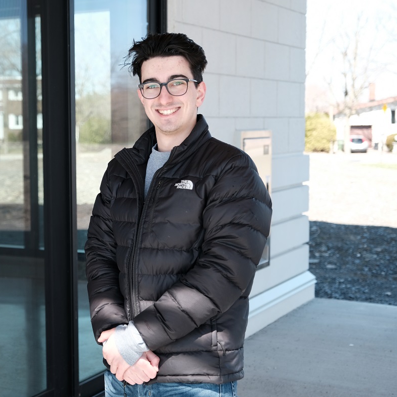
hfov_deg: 25.8
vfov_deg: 26.1
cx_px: 106
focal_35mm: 66
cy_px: 200
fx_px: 856
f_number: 2.8
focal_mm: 34.2
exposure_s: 1/450
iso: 200
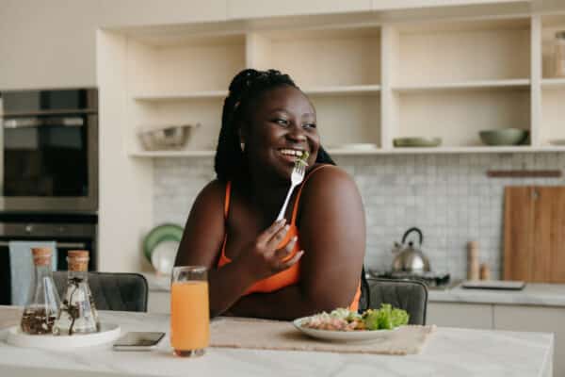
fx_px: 879
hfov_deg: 35.6
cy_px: 188
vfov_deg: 24.2
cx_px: 282
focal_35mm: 56
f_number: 3.5
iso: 640
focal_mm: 56
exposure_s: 1/125
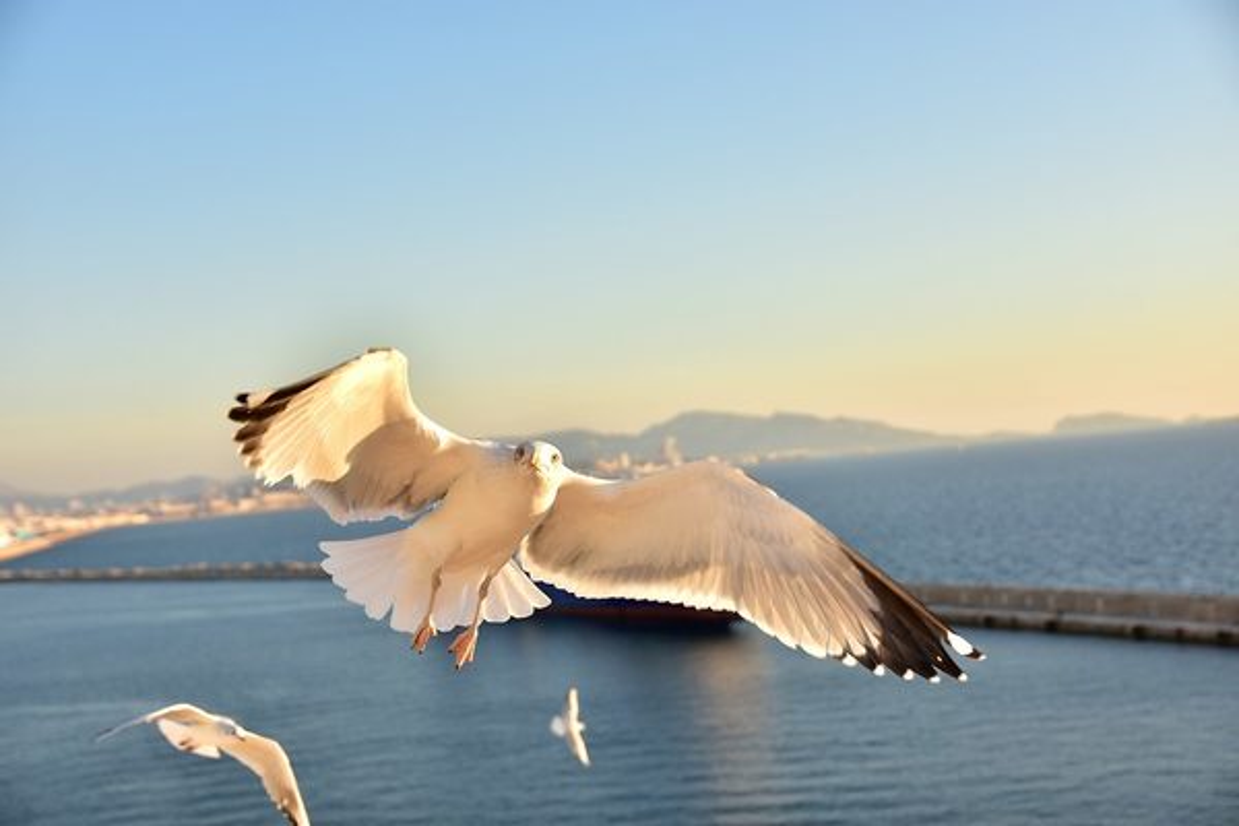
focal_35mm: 51
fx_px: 1755
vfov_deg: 26.5
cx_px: 620
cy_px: 413
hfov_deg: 38.9
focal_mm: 34
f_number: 3.2
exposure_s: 1/800
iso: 100
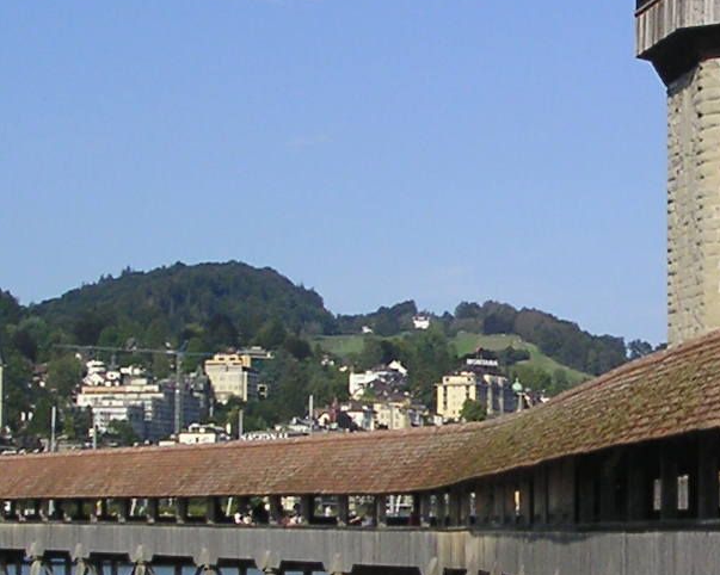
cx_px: 706
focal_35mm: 126
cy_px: 314
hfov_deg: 15.0
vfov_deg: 12.2
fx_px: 2684
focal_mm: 6
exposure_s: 1/180
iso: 50
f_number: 6.7
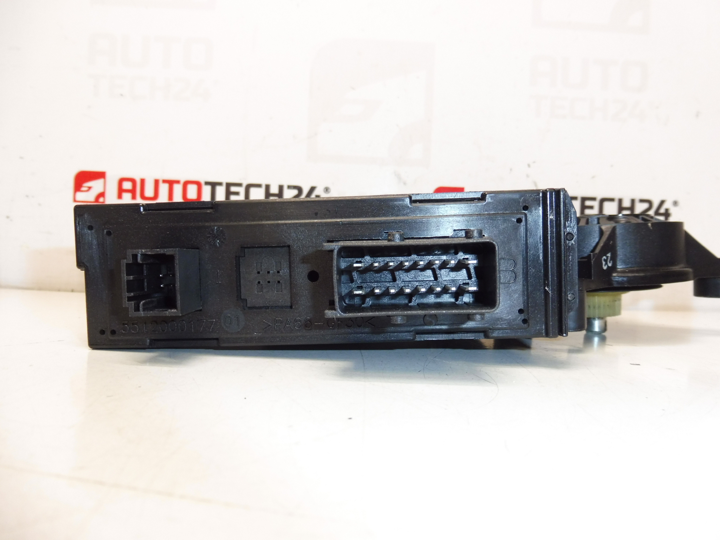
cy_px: 270
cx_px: 360
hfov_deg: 71.6
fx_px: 499
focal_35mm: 24
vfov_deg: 56.8
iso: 200
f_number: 3.5
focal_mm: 4.3
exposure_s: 1/60
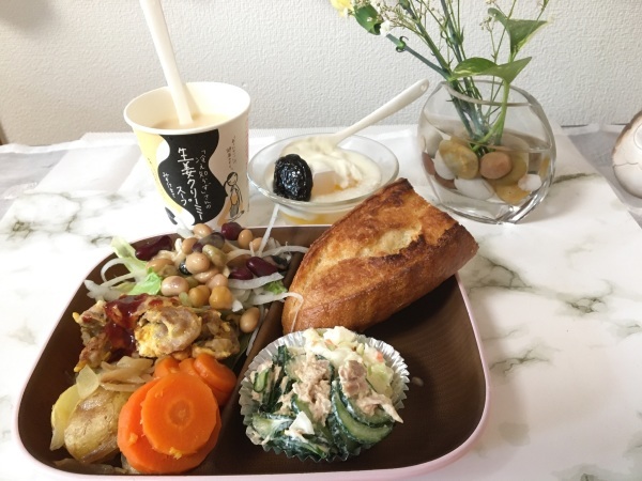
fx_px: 538
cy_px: 240
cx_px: 321
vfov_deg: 48.2
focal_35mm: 29
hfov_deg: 61.7
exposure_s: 1/24
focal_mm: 4.15
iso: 200
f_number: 2.2
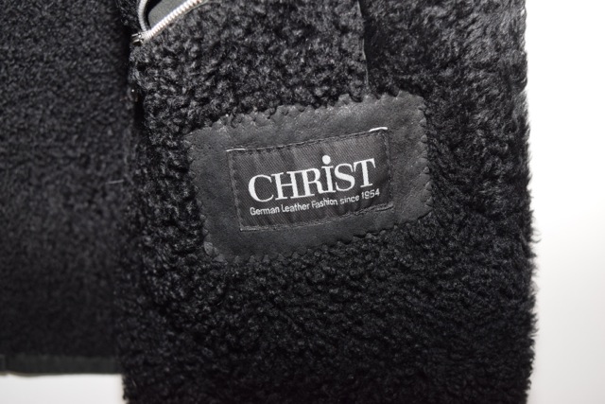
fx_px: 807
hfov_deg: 41.1
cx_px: 302
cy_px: 202
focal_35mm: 48
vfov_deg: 28.1
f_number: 5.6
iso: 800
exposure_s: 1/125
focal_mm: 32
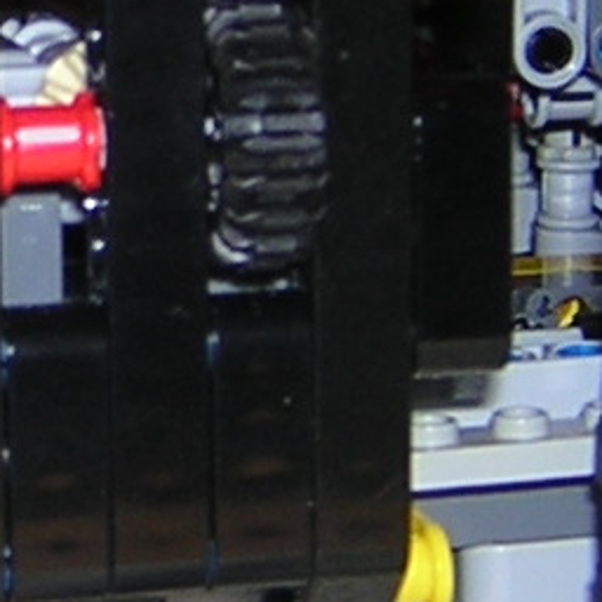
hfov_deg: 8.7
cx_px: -108
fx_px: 3915
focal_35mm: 199
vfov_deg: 8.7
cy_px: 26
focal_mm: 4.7
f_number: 2.6
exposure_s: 1/60.1
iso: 100
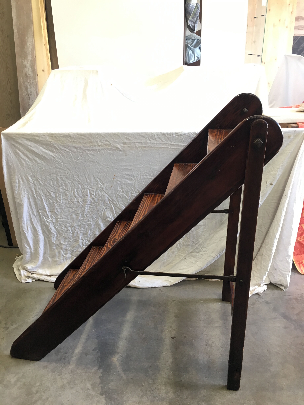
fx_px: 340
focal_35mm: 29
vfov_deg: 61.7
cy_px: 202
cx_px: 152
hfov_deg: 48.2
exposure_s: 1/33
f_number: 2.2
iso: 80
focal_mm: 4.15
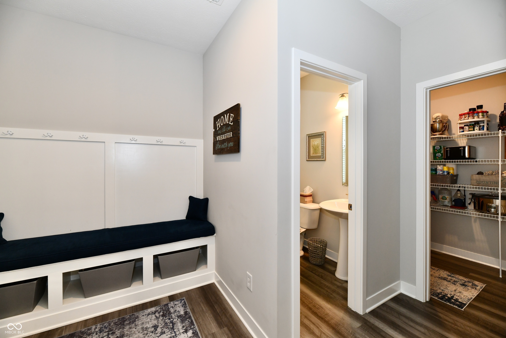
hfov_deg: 104.3
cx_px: 253
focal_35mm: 14
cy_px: 169
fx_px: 197
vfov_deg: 81.2
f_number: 6.3
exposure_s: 1/60
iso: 640
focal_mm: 14
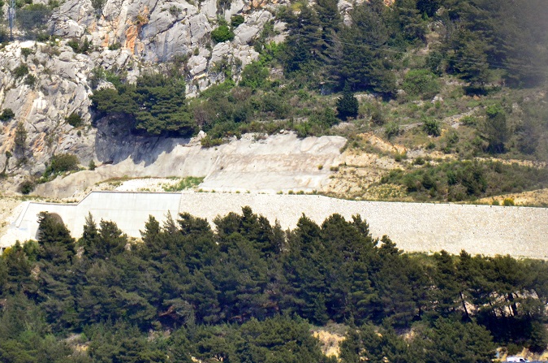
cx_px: 218
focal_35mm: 666
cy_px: 99
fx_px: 10116
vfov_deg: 2.1
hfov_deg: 3.1
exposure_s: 1/3200
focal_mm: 300
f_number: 5.6
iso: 800
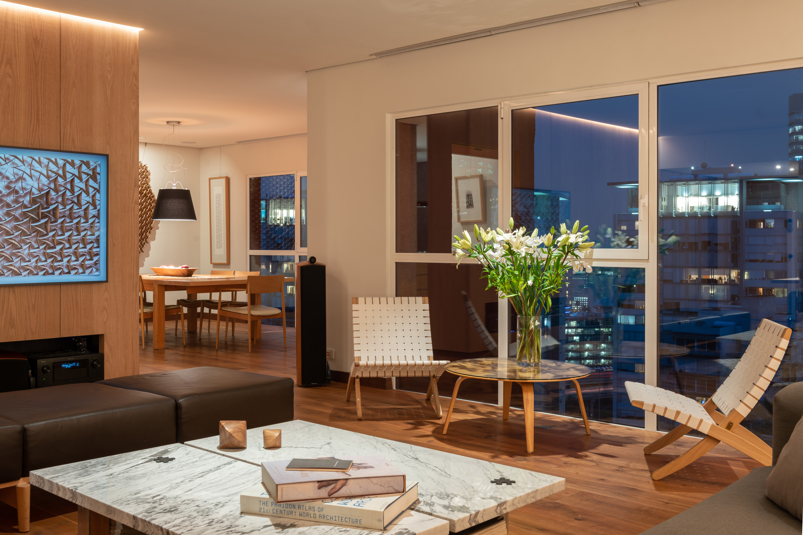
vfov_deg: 36.9
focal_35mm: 36
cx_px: 402
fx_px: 803
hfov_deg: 53.1
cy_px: 268
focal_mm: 36
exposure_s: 15
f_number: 11
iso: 80
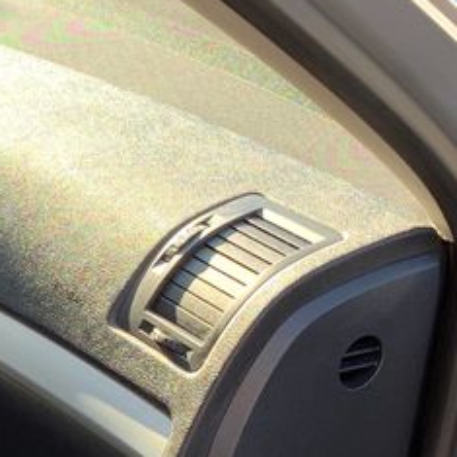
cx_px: -321
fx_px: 1494
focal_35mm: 100
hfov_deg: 15.4
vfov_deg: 17.1
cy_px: 416
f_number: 1.8
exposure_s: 1/122
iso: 40
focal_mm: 4.25
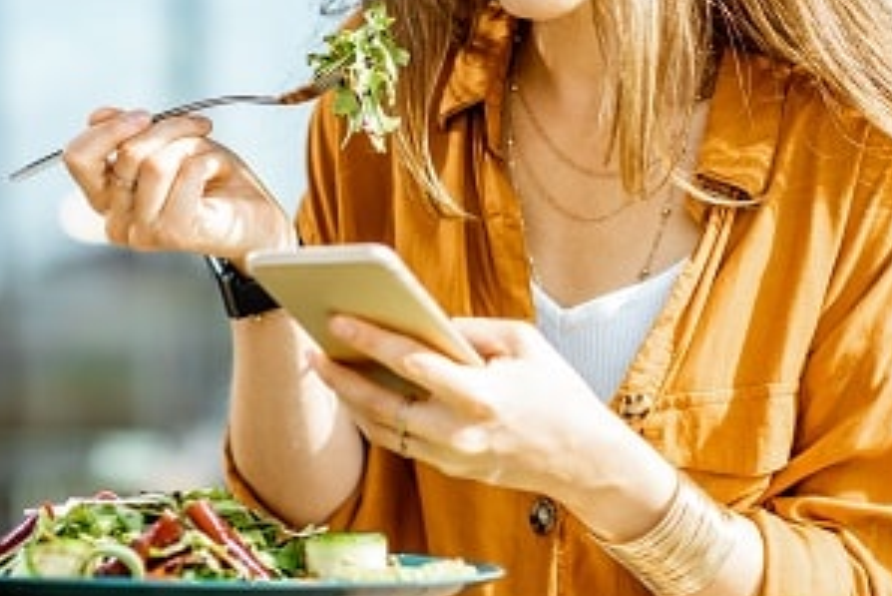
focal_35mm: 171
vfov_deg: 8.0
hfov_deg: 12.0
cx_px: 296
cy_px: 186
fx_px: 4239
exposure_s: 1/1600
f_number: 2.2
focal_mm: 85
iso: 200
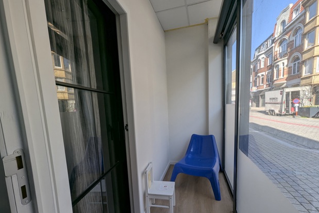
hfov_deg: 104.2
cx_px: 164
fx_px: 124
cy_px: 121
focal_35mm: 14
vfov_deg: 80.8
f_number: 2.2
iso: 42
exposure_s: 1/387
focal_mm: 1.95
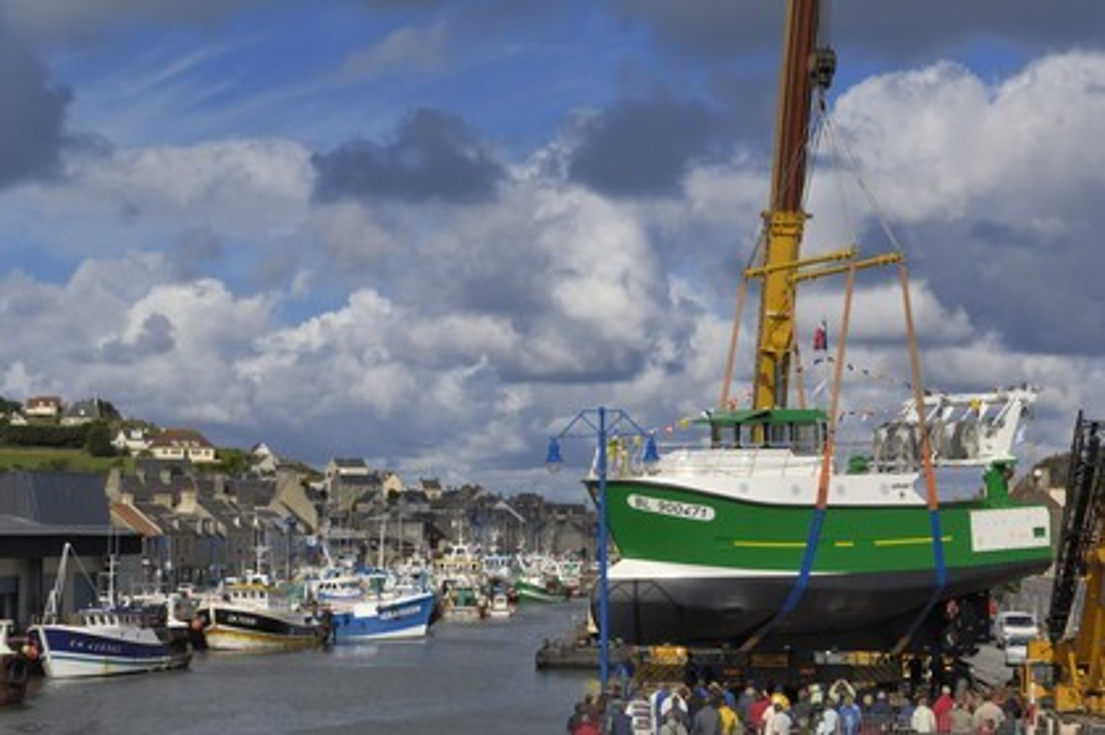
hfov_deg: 27.0
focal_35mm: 75
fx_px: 2300
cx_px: 552
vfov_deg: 18.2
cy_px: 368
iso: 100
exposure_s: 1/200
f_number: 13
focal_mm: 50
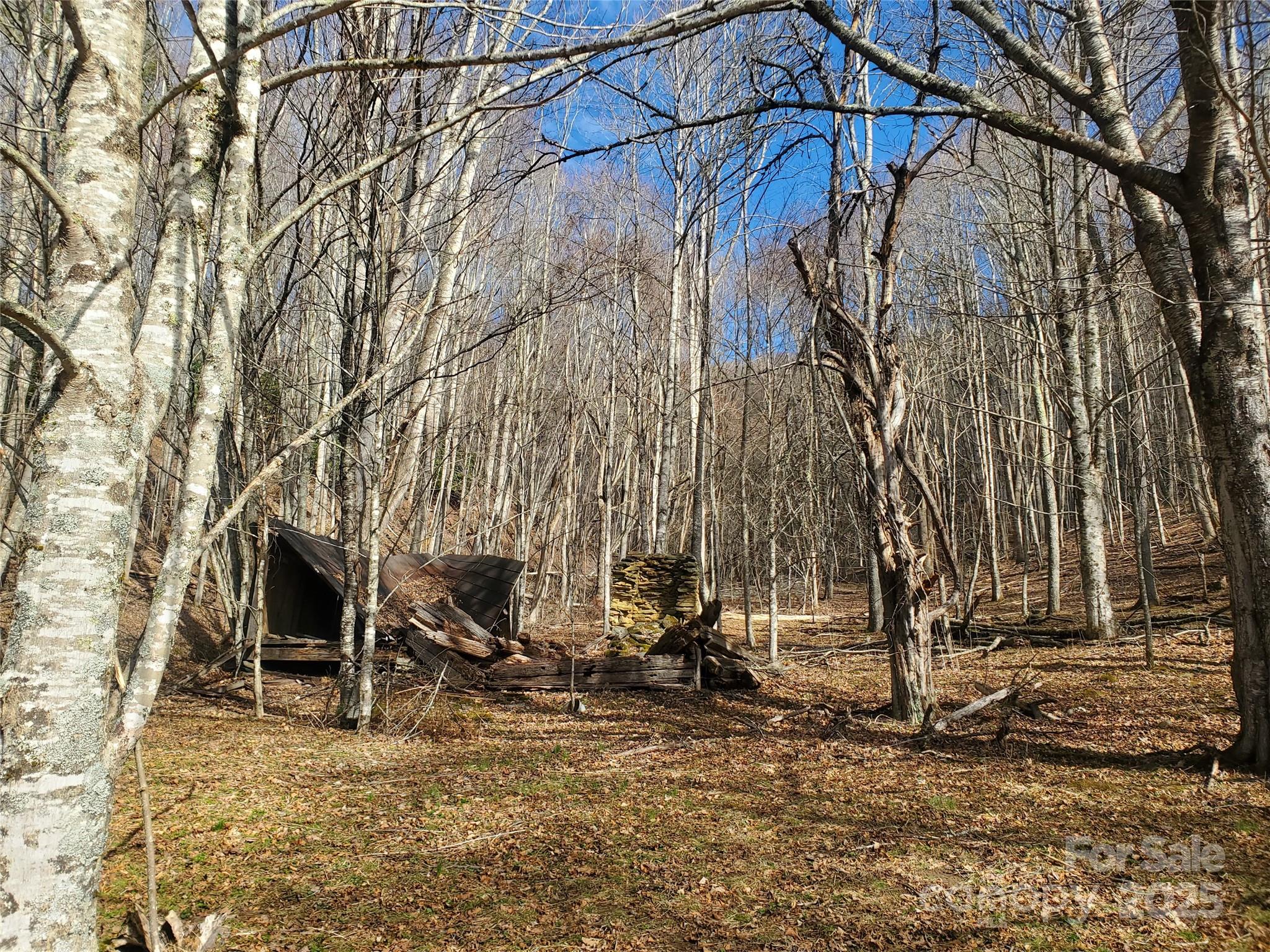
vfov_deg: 53.1
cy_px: 476
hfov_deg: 67.3
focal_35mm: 26
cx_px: 635
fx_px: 954
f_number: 2.4
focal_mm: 4.3
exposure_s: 1/764
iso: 50
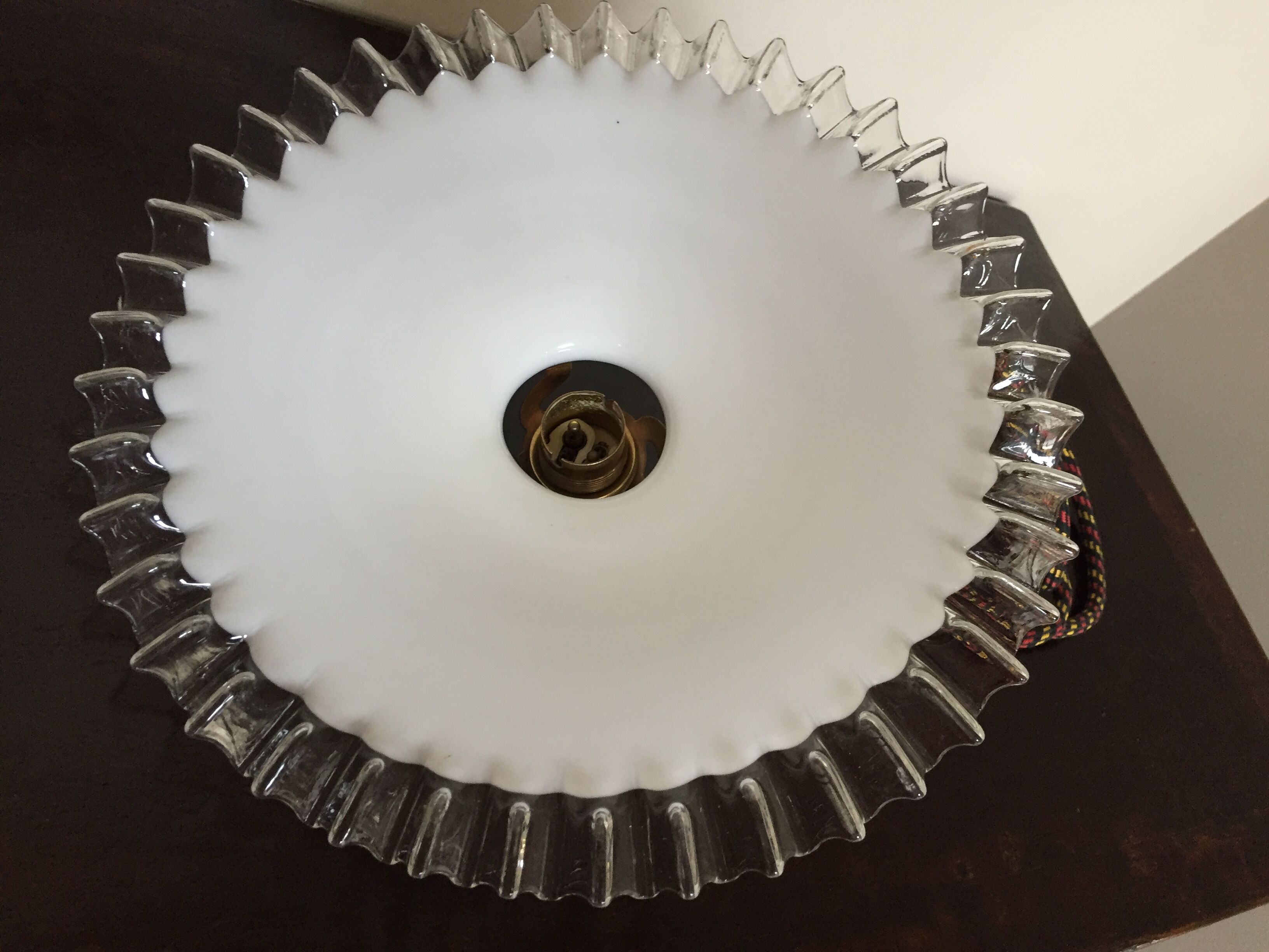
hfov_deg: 61.7
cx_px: 634
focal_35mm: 29
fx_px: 1063
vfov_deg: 48.2
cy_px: 476
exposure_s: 1/33
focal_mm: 4.15
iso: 160
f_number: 2.2
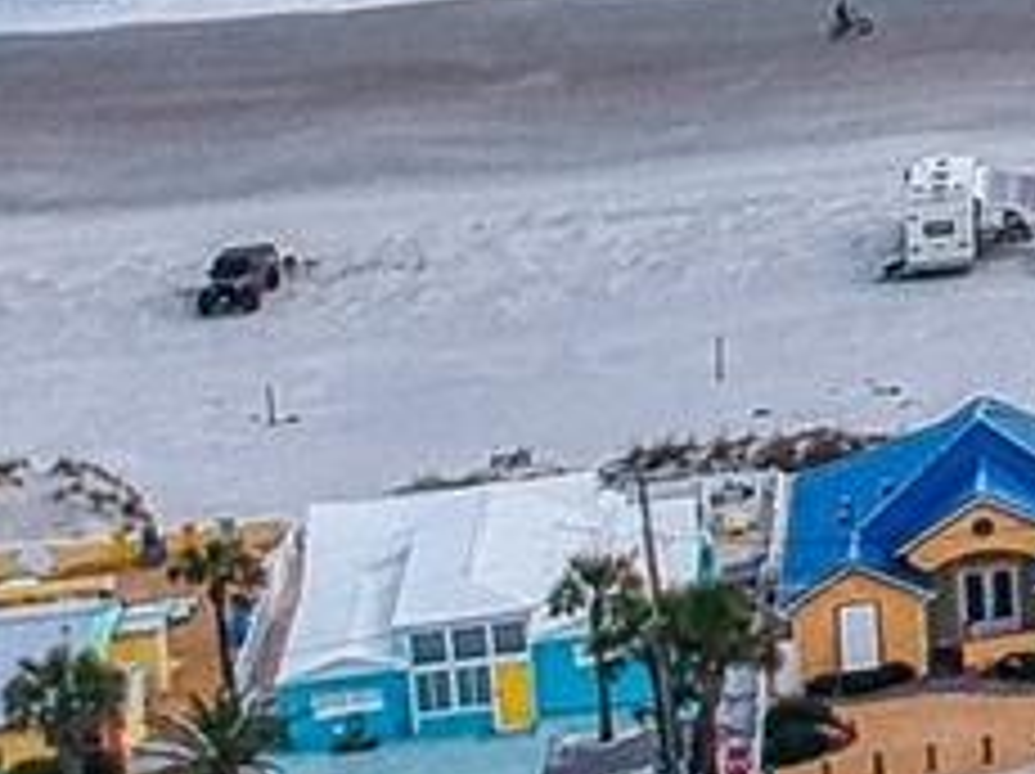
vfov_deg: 8.3
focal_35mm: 174
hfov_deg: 9.0
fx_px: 5197
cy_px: -382
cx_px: 3222
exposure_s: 1/1600
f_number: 2.6
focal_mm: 4.49
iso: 100
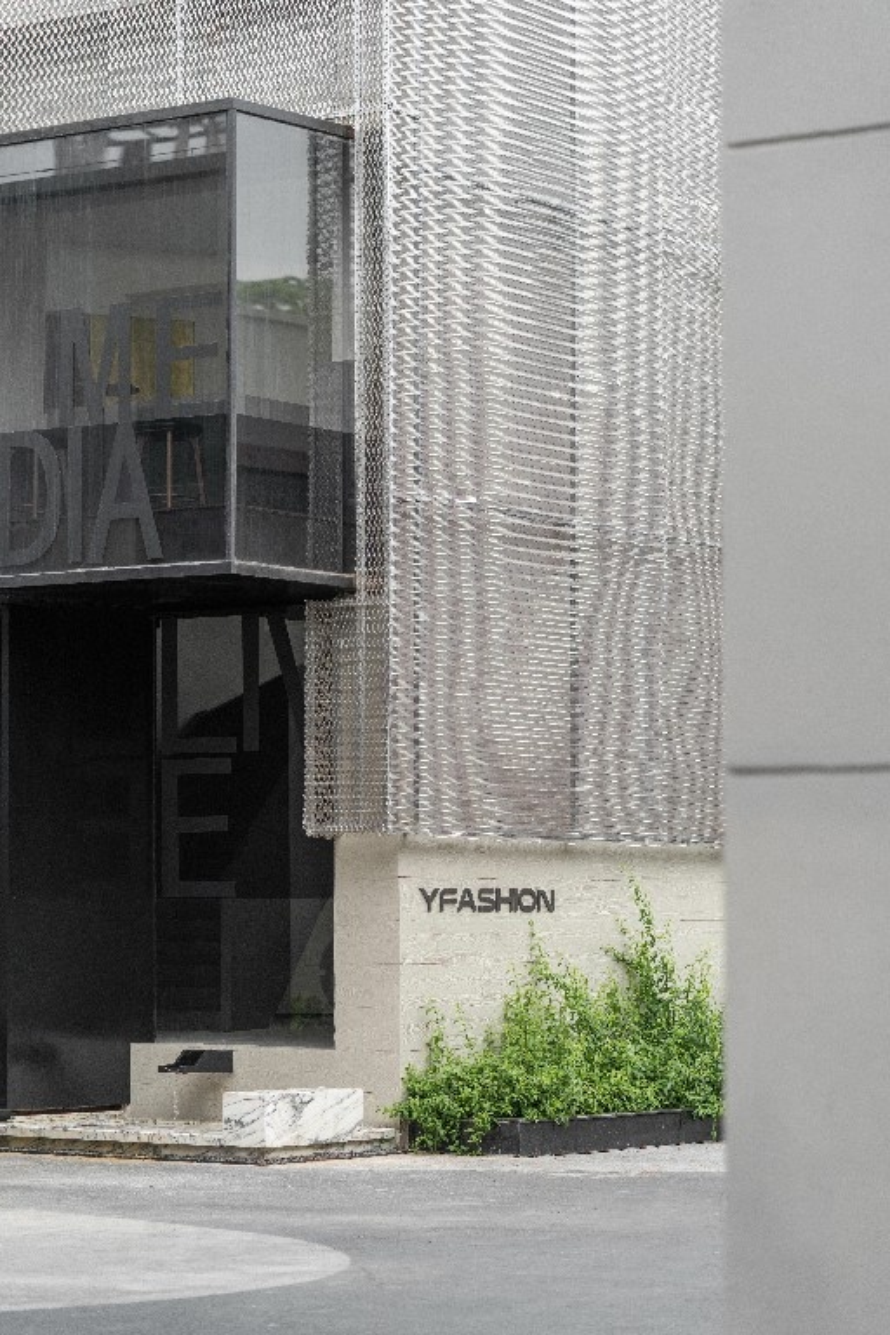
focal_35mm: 95
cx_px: 445
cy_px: 668
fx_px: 3523
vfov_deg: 21.5
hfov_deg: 14.4
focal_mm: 95
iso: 100
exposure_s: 1/250
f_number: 2.8
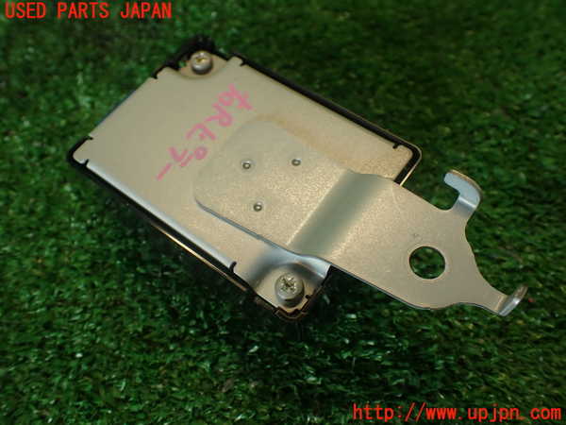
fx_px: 523
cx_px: 283
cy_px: 212
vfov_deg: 44.2
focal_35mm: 32
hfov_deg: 56.8
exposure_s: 1/60
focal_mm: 5.79
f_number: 2.4
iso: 125
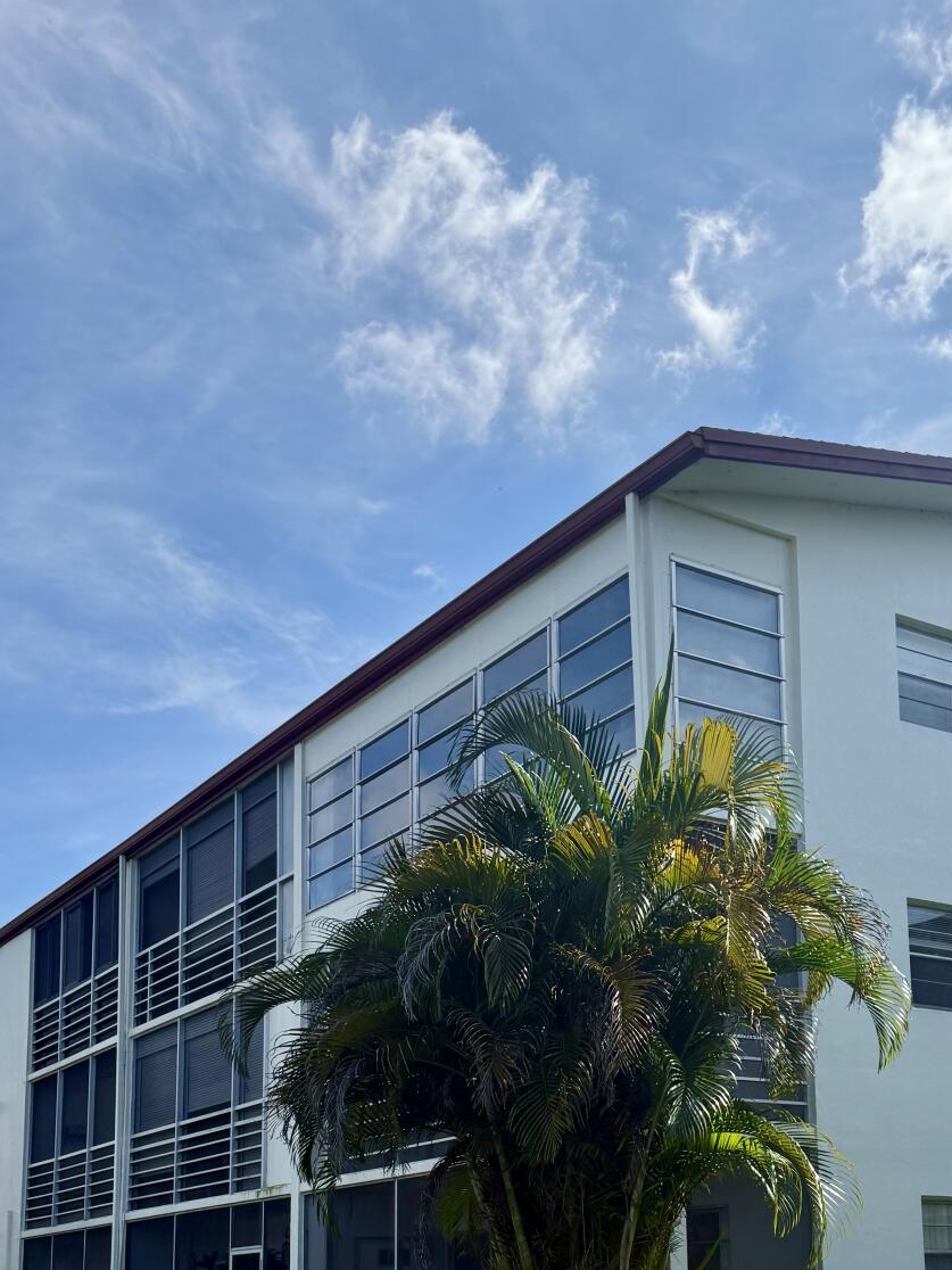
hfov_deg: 33.5
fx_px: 1577
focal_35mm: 43
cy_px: 1059
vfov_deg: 41.5
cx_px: 580
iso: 100
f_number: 1.78
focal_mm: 6.76
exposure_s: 1/6711
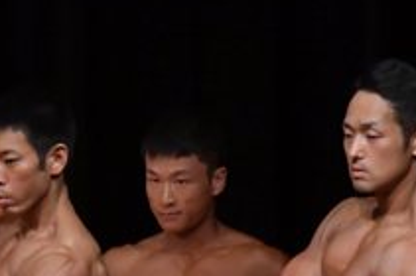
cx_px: -76
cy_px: 485
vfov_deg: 1.5
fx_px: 10822
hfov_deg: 2.2
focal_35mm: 938
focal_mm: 170
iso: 5000
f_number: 5.6
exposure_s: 1/400
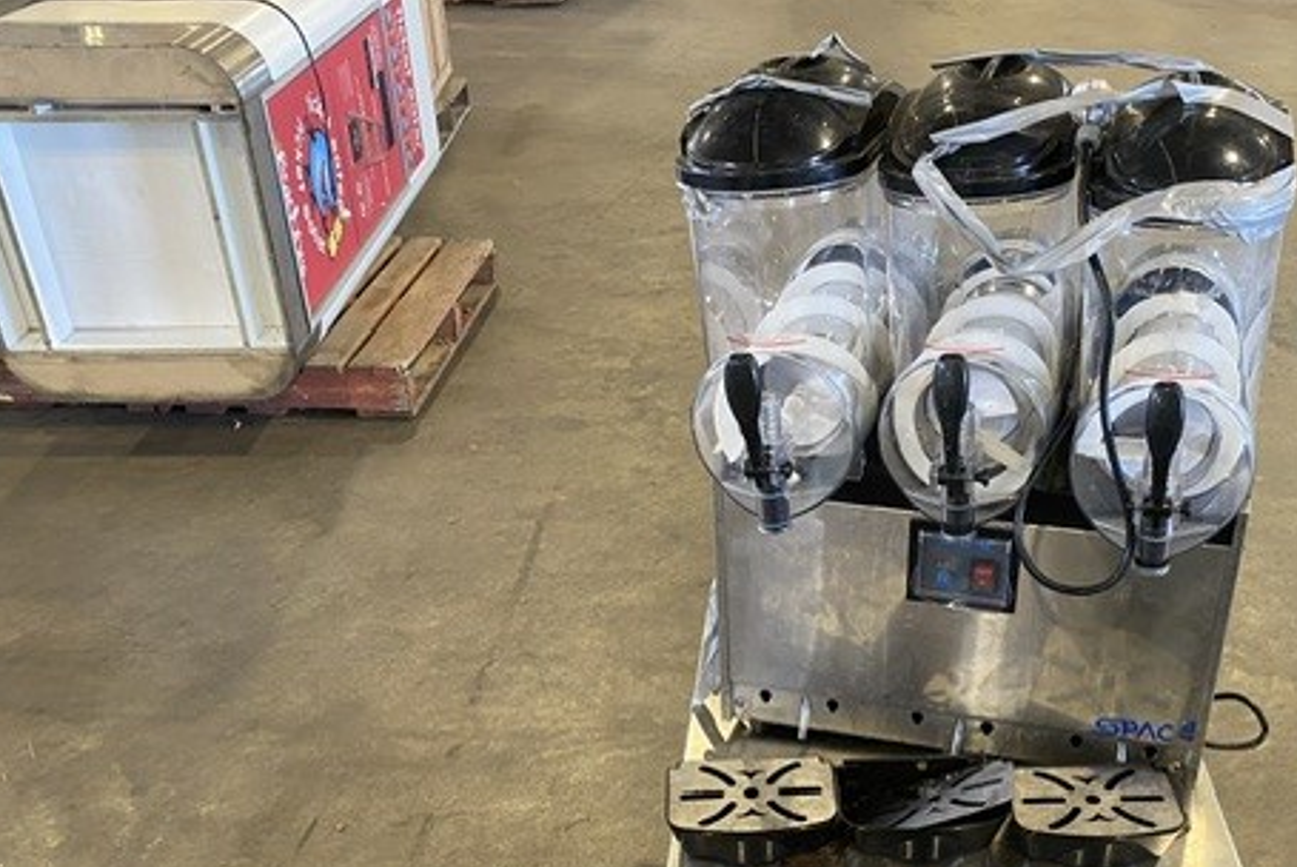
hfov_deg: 49.9
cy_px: 679
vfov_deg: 34.2
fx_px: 1370
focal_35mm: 38
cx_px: 855
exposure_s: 1/60
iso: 320
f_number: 1.8
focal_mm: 4.25
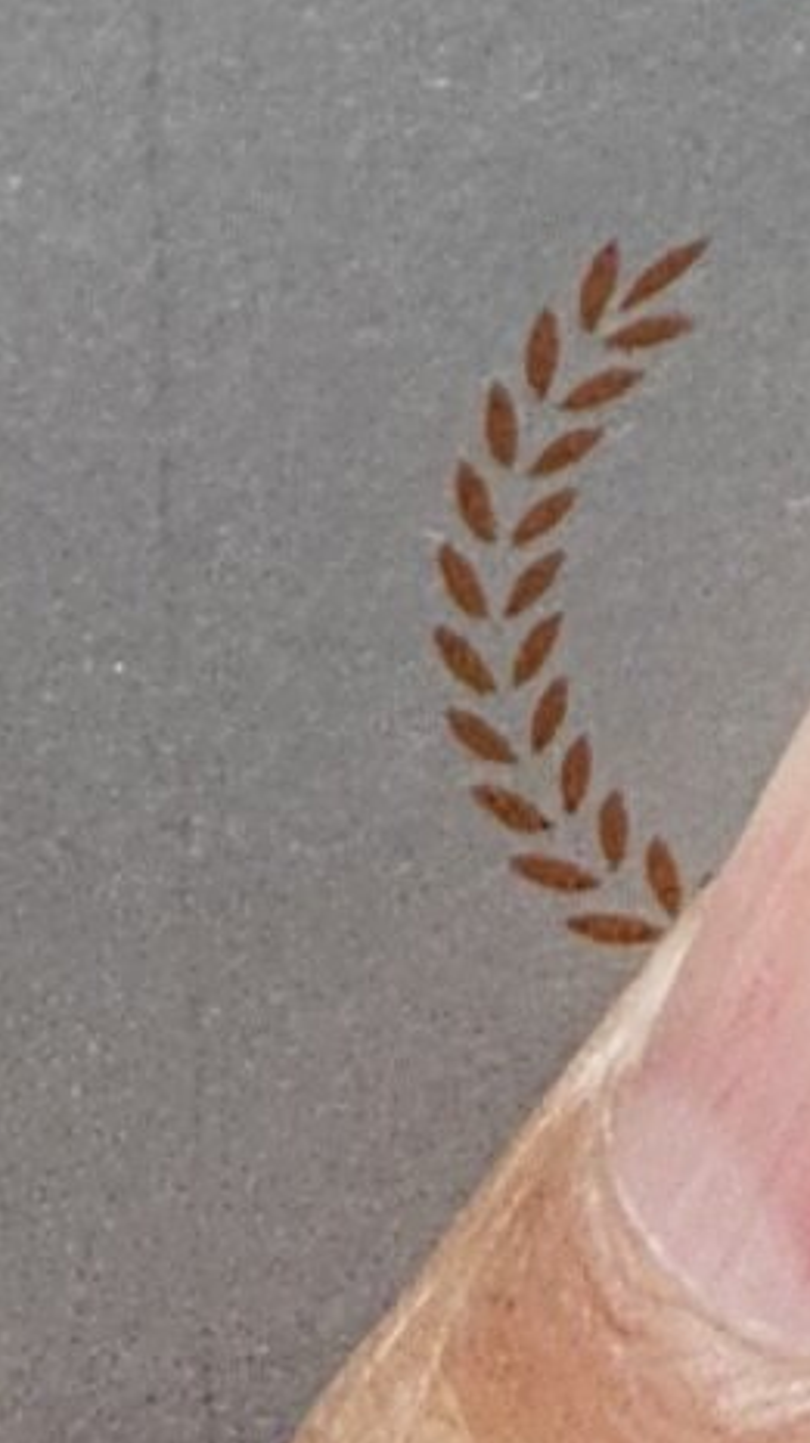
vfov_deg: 10.5
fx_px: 6311
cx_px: 2714
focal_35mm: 165
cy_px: -2436
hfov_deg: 6.5
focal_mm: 5.4
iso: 100
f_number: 1.8
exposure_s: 1/208
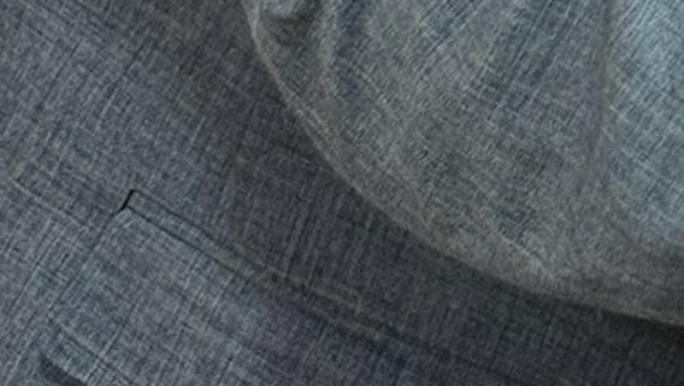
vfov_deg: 4.0
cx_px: 1189
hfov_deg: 7.2
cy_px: -937
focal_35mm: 292
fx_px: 5300
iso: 125
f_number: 1.6
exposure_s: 1/40
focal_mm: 5.96
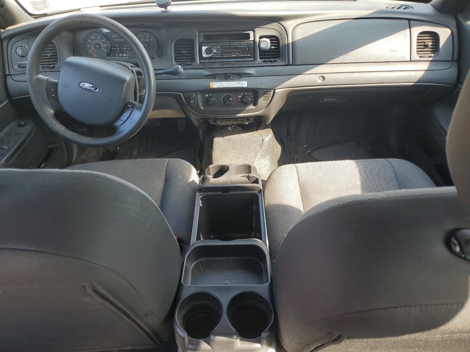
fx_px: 353
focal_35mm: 26
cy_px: 176
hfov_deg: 67.3
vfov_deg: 53.1
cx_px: 235
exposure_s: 1/217
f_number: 1.5
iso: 50
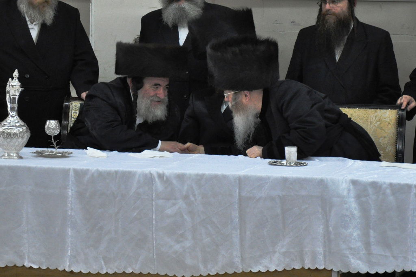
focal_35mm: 158
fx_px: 1820
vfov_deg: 8.7
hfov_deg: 13.0
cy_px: 138
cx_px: 208
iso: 1600
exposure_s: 1/60
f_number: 5.6
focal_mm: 105
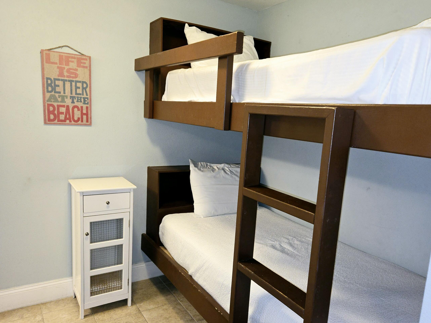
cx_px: 236
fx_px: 336
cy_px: 179
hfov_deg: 65.2
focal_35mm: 27
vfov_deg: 51.3
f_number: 1.8
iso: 100
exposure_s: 1/24
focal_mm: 5.4
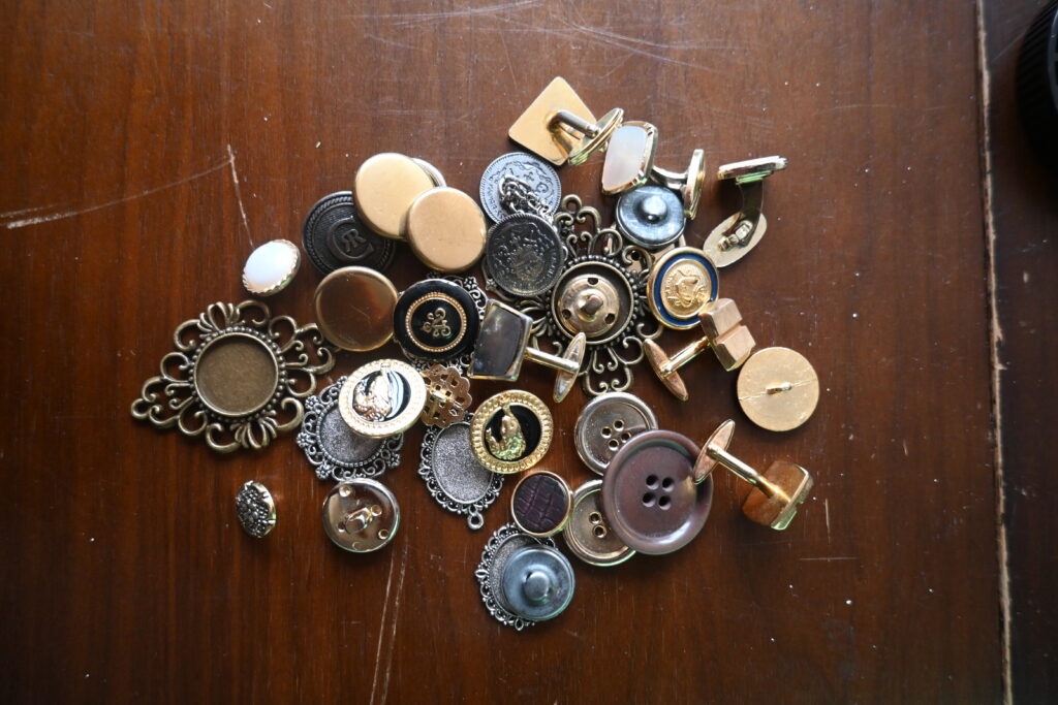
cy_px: 352
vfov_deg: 53.1
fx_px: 705
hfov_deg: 73.7
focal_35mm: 24
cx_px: 529
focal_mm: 16
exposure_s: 1/125
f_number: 3.5
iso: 1800
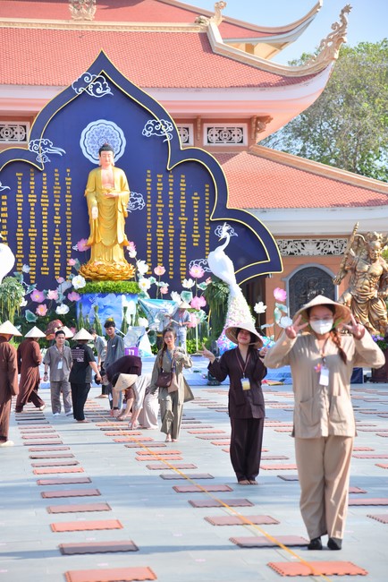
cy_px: 291
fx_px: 1583
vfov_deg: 20.8
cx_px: 194
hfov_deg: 14.0
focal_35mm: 98
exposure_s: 1/500
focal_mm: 98
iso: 125
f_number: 4.5
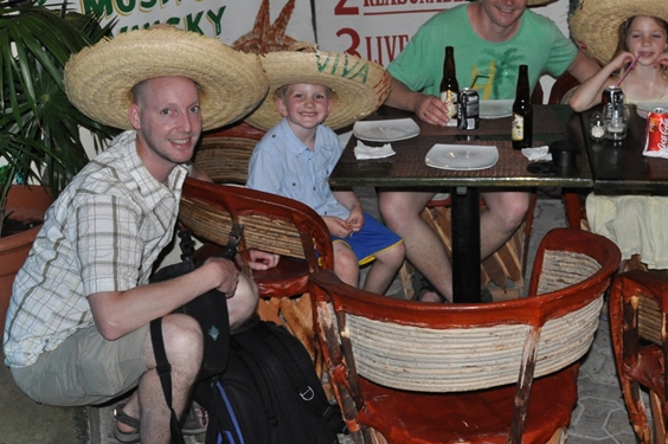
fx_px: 908
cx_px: 487
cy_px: 127
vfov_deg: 27.2
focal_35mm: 49
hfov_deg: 39.5
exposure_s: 1/60
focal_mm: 18
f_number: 3.5
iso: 800
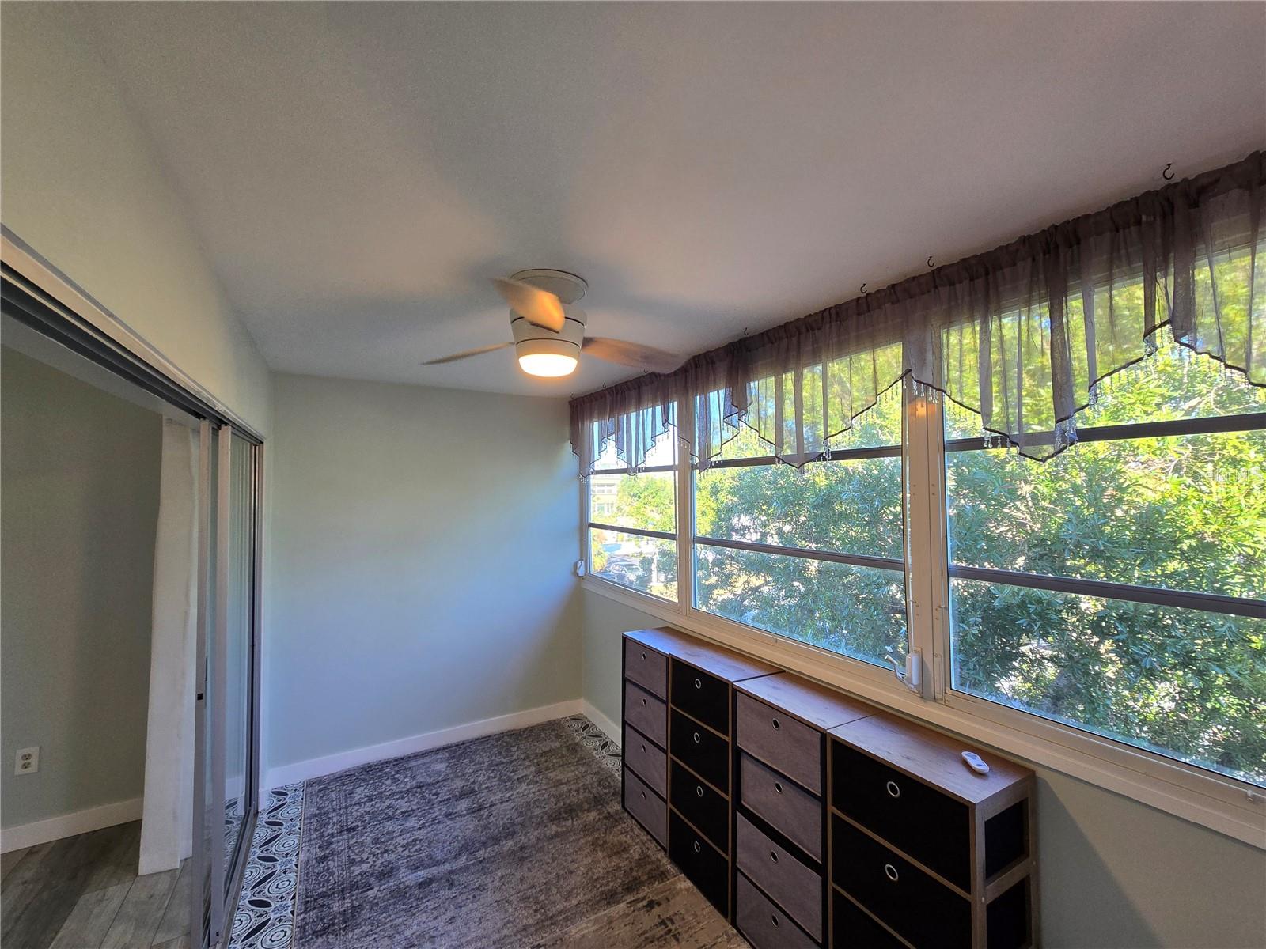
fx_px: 475
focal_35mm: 13
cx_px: 633
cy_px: 474
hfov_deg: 106.2
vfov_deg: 89.9
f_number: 2.2
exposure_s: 1/60
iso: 80
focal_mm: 2.2
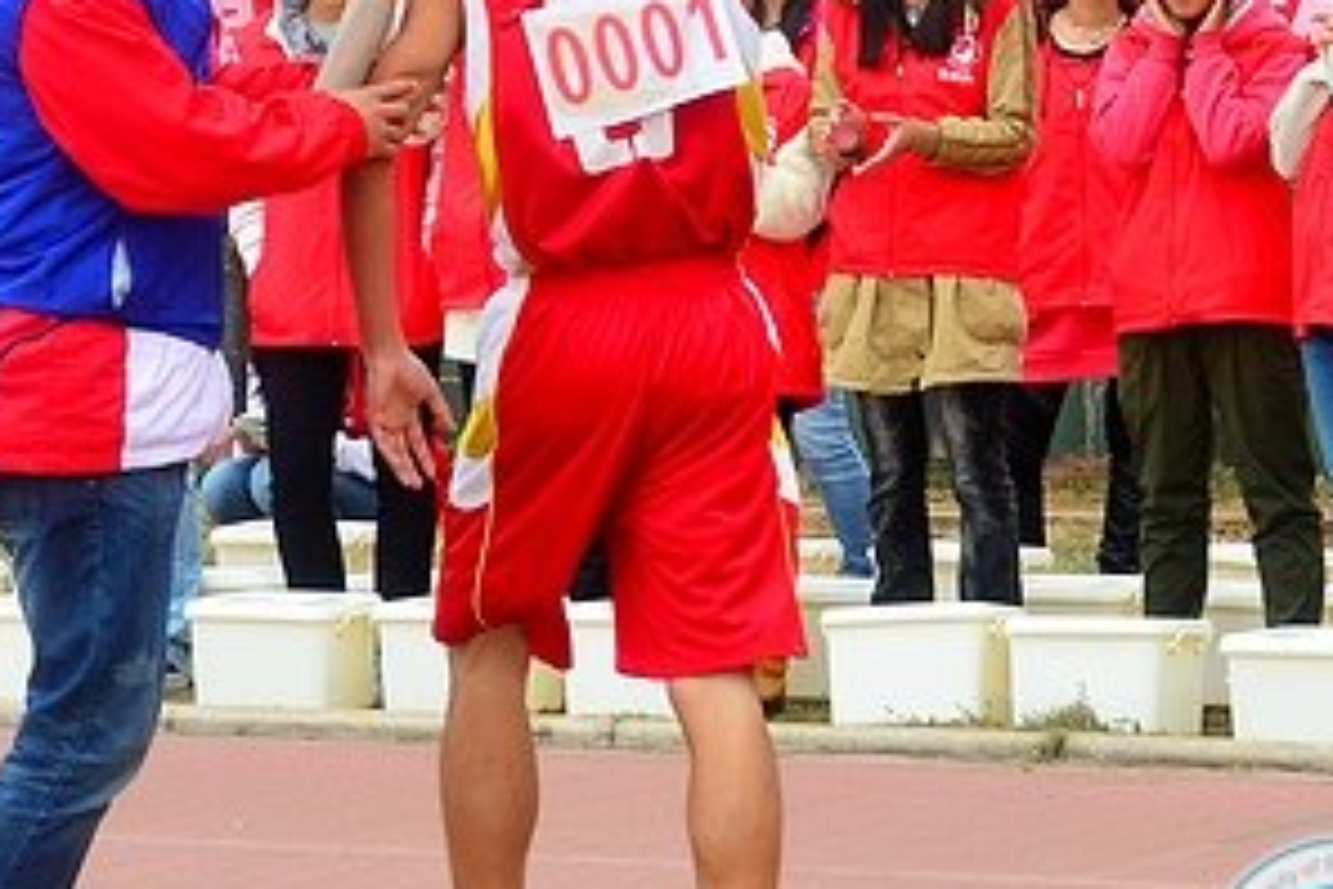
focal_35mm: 106
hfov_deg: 19.3
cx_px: 705
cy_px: 258
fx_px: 3925
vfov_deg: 12.9
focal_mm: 35
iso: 400
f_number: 8
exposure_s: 1/400
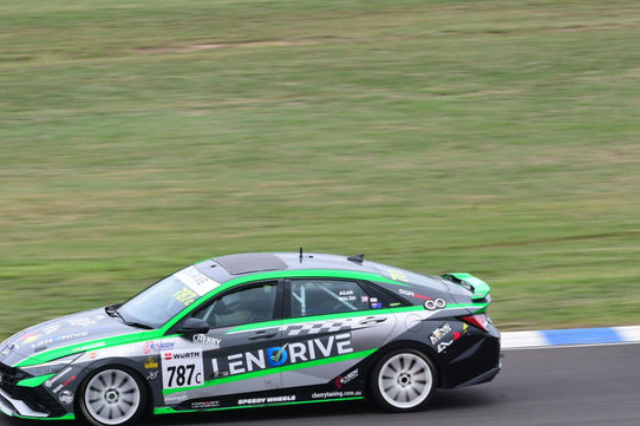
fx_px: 7873
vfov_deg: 3.1
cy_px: 227
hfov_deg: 4.7
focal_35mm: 443
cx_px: 229
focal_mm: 200
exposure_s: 1/200
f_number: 13
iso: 320
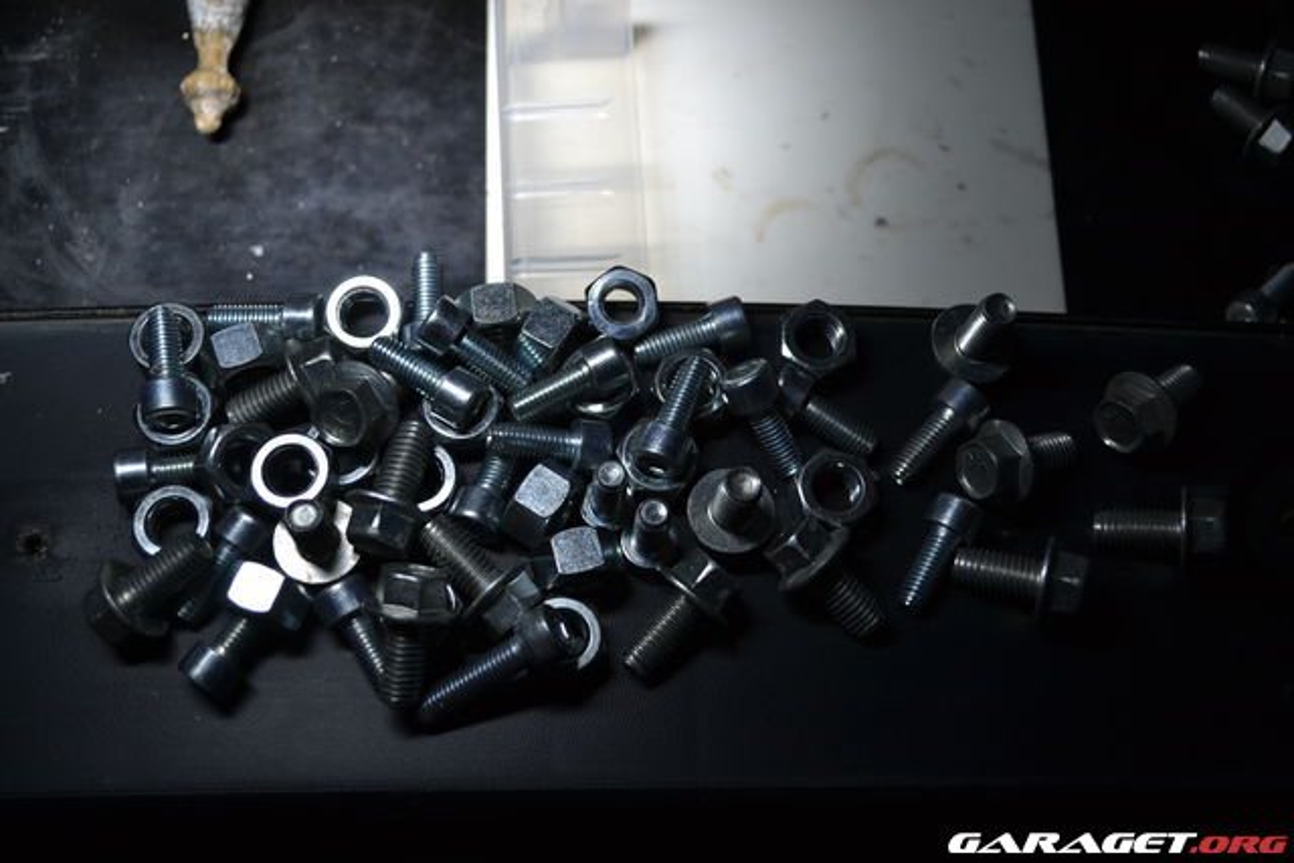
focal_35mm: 48
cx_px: 647
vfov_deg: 28.1
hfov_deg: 41.1
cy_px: 432
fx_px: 1726
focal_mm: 32
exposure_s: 1/2
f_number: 4.8
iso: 100
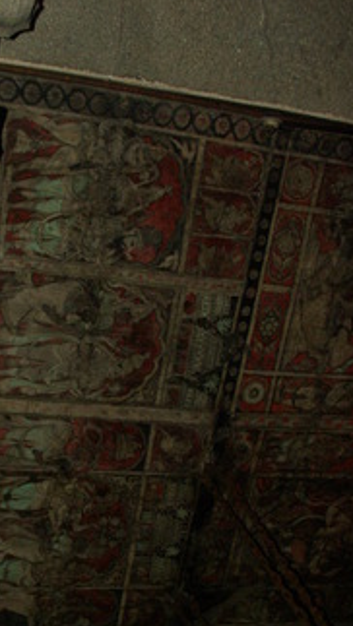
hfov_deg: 27.9
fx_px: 698
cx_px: 78
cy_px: 417
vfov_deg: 47.6
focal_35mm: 42
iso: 800
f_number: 8
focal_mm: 18
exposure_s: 1/30
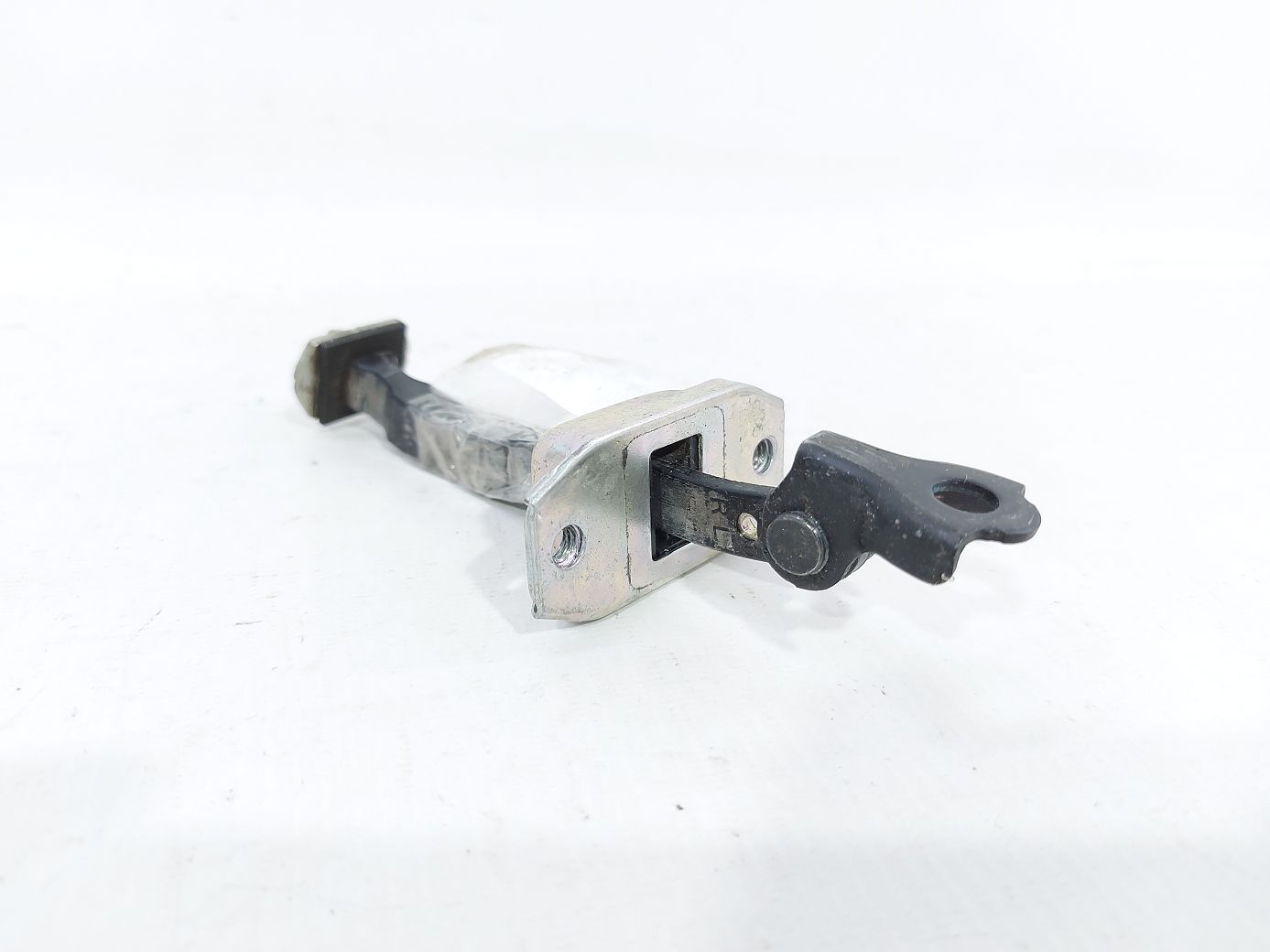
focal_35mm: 24
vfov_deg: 56.8
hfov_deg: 71.6
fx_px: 880
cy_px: 476
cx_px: 635
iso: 100
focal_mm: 5.23
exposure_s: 1/50
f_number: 1.8
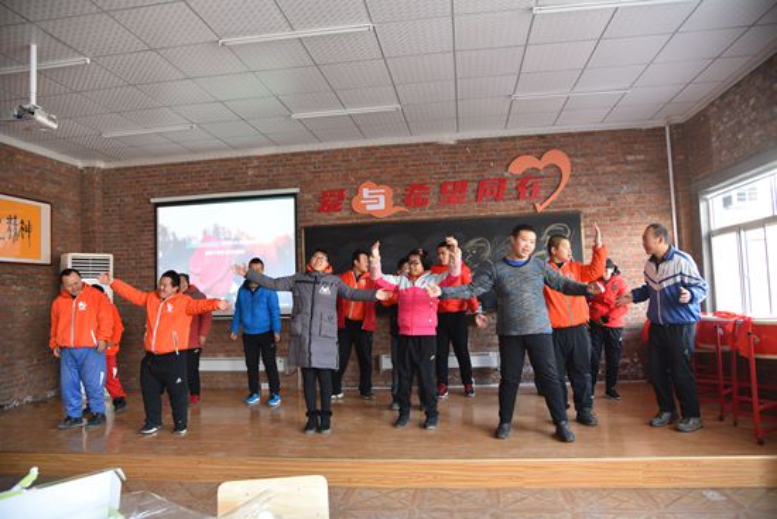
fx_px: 518
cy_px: 260
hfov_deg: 73.7
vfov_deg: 53.2
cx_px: 388
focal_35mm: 24
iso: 1000
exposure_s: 1/60
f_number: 4
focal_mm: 24
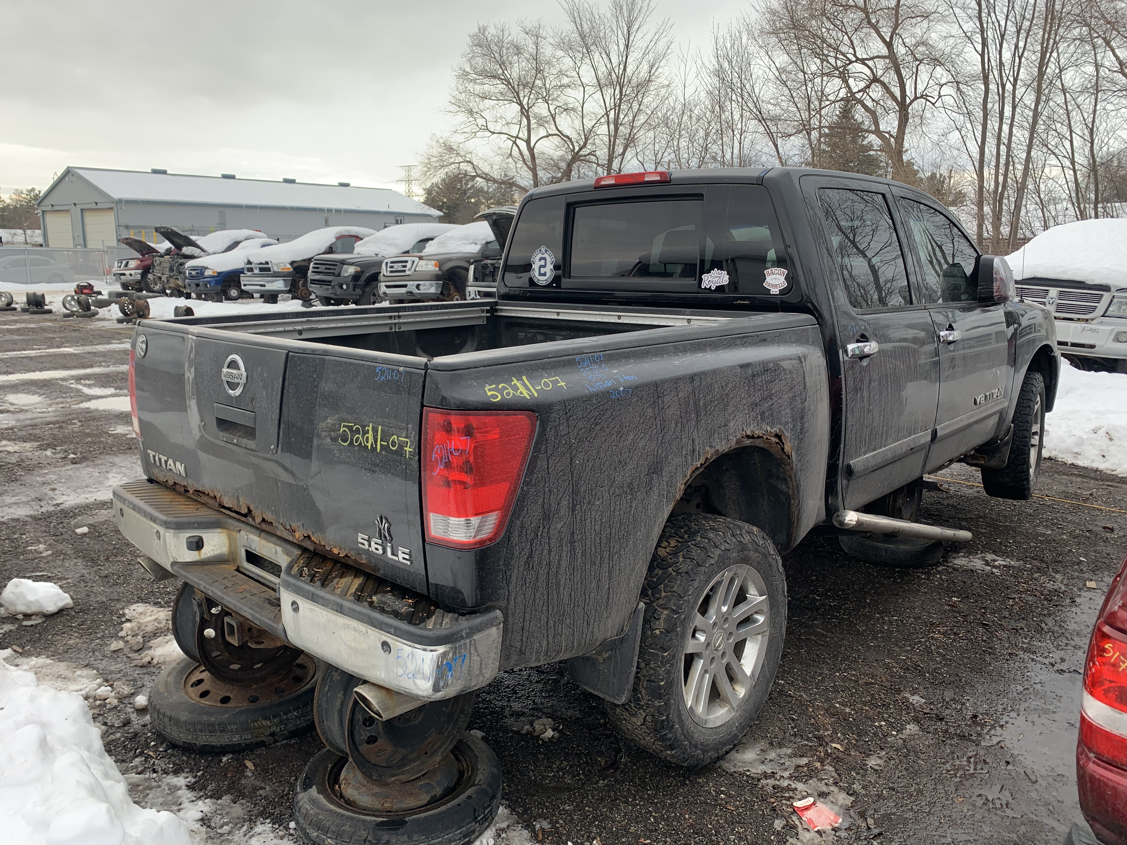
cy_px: 422
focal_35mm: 26
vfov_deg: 53.1
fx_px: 846
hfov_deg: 67.3
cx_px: 564
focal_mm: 4.25
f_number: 1.8
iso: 25
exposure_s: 1/126
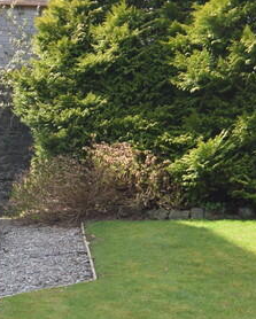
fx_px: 735
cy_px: 180
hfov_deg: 19.6
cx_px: 59
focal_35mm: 78
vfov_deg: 24.5
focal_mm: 15
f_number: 5.6
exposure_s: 1/125
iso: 100
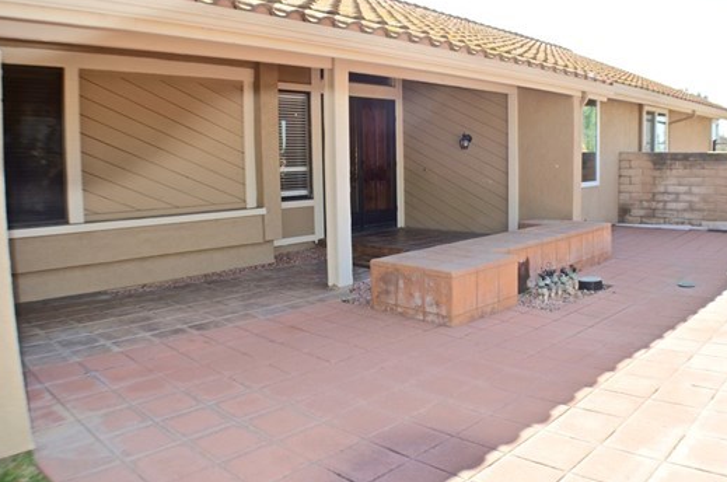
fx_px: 746
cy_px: 198
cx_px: 426
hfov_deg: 51.7
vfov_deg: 35.7
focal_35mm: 37
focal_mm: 20
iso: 100
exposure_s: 1/200
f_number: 5
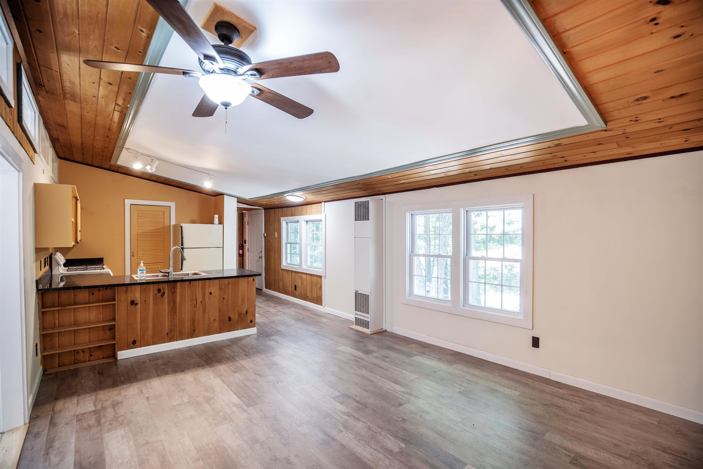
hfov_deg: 96.7
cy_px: 234
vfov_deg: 73.7
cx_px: 352
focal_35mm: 16
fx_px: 312
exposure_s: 1/2
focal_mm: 16
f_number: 4
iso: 100
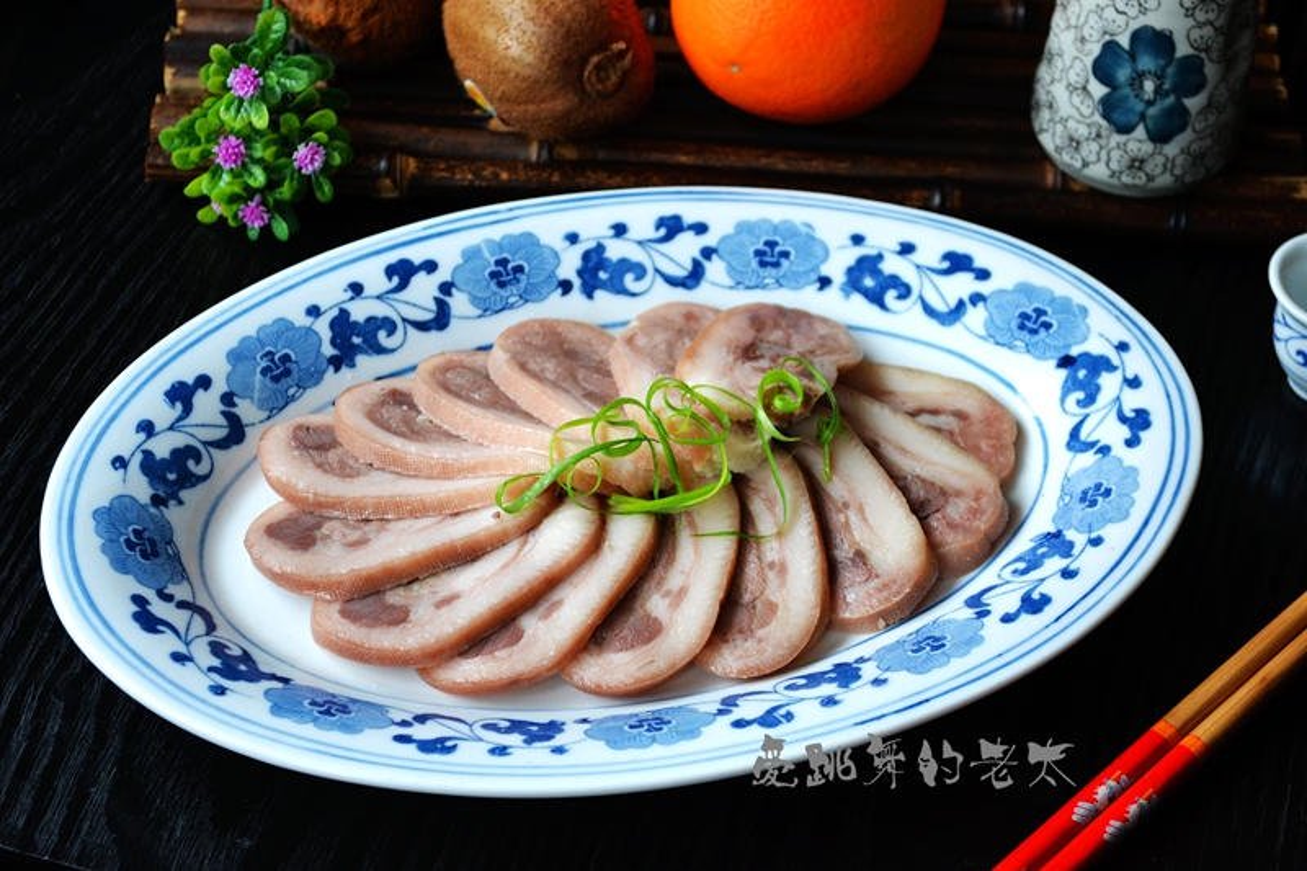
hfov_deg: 24.6
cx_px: 654
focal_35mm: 82
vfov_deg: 16.5
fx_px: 2994
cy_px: 436
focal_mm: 55
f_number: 5.6
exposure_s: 1/60
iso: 800
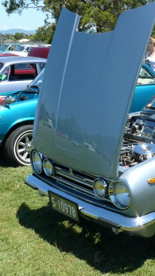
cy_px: 139
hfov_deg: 18.0
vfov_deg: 33.3
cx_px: 191
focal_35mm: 63
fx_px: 461
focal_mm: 6.8
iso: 100
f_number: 5.6
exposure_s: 1/250
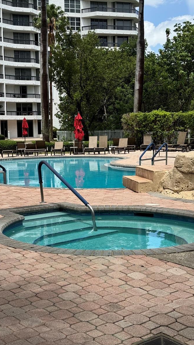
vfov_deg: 39.2
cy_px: 172
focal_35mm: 53
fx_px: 485
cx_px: 67
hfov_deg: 22.6
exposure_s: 1/3425
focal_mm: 6.76
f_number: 1.78
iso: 64
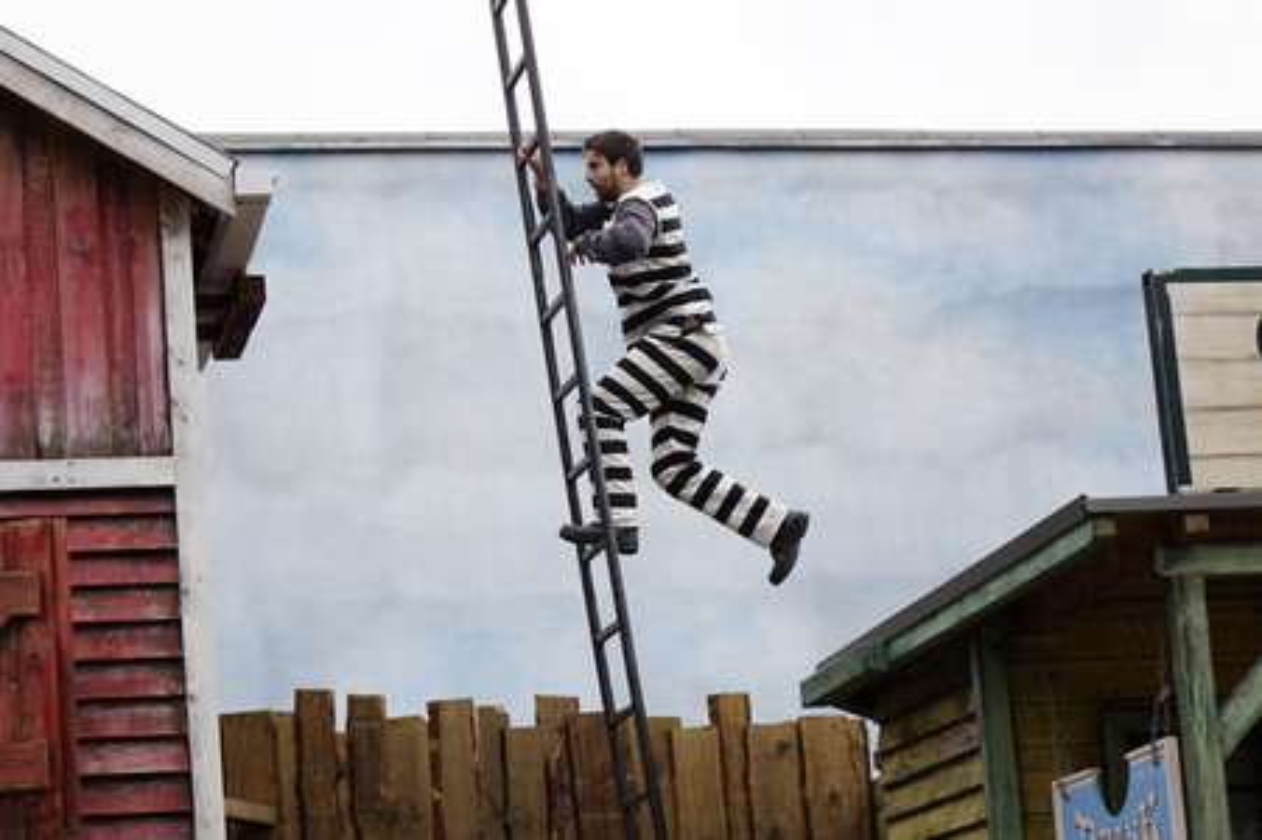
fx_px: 3678
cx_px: 631
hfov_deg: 19.5
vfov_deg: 13.0
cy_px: 420
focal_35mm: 105
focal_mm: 38.37
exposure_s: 1/1250
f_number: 5
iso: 400
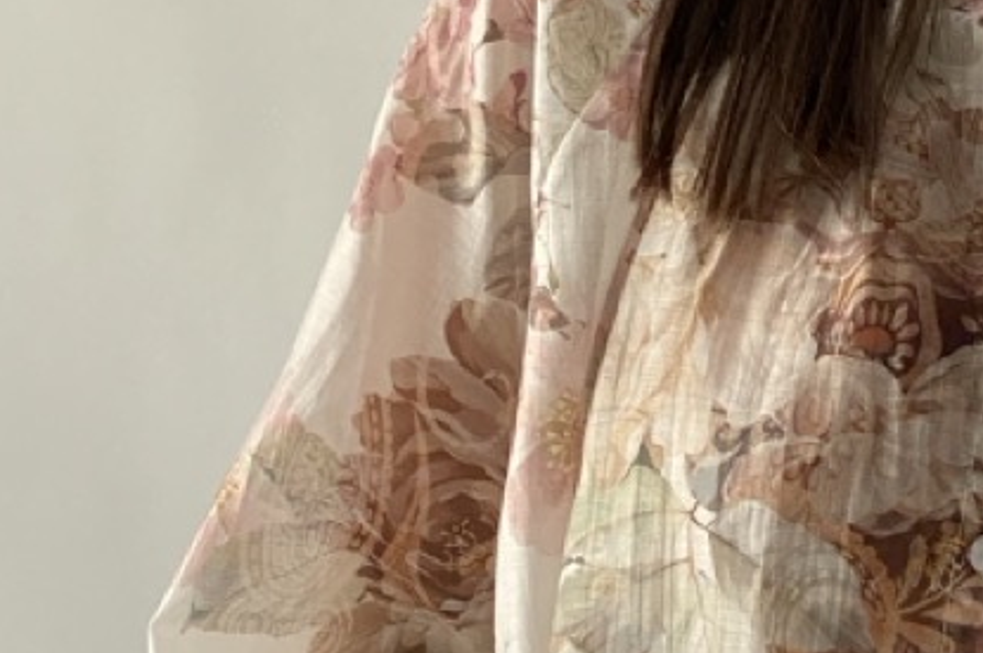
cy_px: 1001
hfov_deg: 12.1
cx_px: 1097
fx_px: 4556
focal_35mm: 167
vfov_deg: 8.0
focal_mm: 6
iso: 100
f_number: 2
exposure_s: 1/100
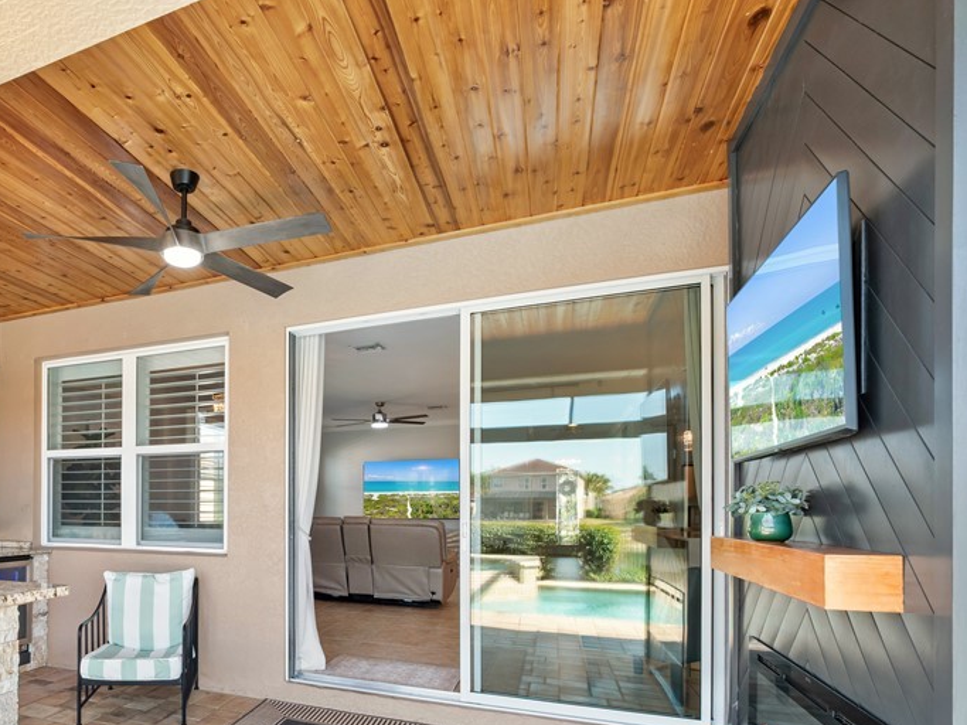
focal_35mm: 21
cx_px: 258
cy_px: 515
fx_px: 587
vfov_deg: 61.0
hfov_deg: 74.1
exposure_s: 1/15
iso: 200
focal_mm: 7
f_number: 7.1
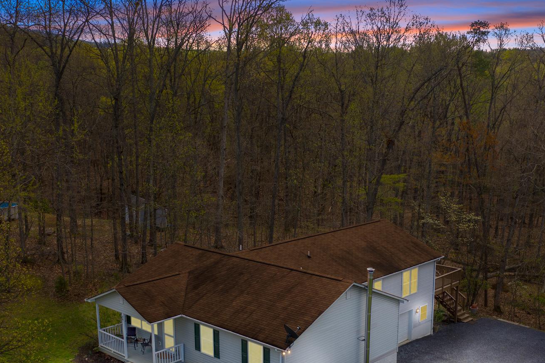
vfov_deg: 30.2
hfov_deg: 44.5
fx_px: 666
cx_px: 279
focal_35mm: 44
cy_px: 251
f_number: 3.2
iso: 100
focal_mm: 10.26
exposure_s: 1/80
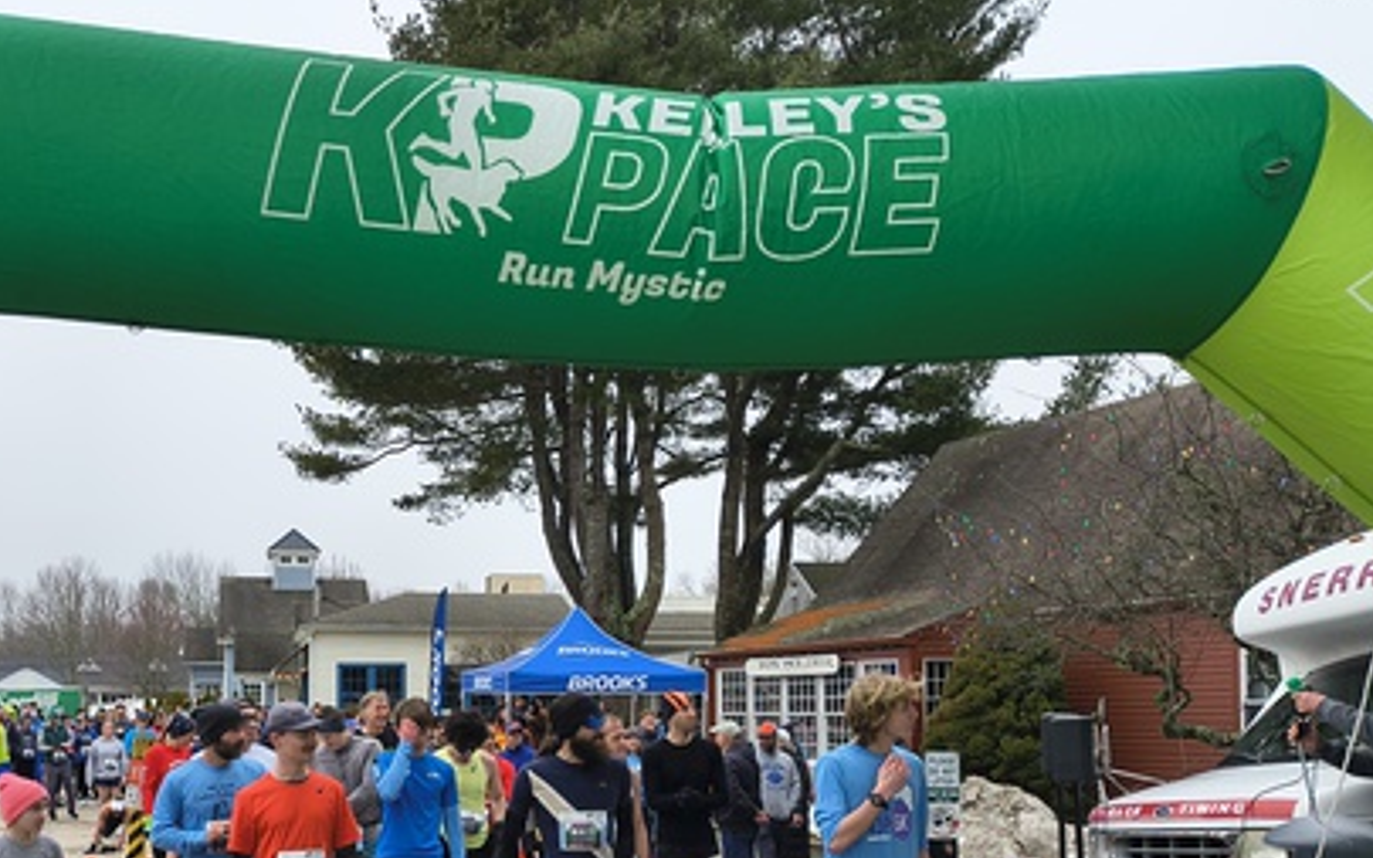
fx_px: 1347
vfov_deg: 34.3
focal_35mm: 36
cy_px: 680
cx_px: 475
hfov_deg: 53.1
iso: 100
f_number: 1.7
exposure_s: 1/354
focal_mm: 4.68
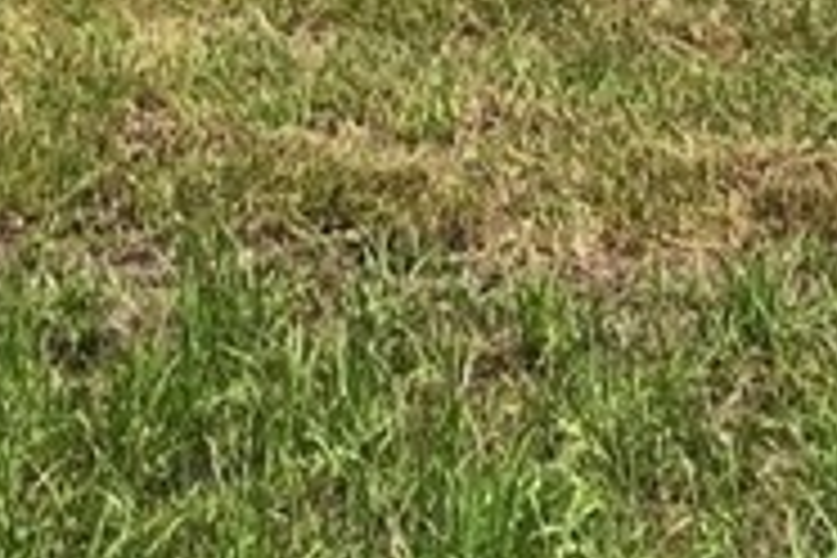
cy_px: -990
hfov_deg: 12.8
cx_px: 720
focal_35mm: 160
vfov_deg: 7.7
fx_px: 3720
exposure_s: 1/2825
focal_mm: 3.99
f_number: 1.8
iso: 20
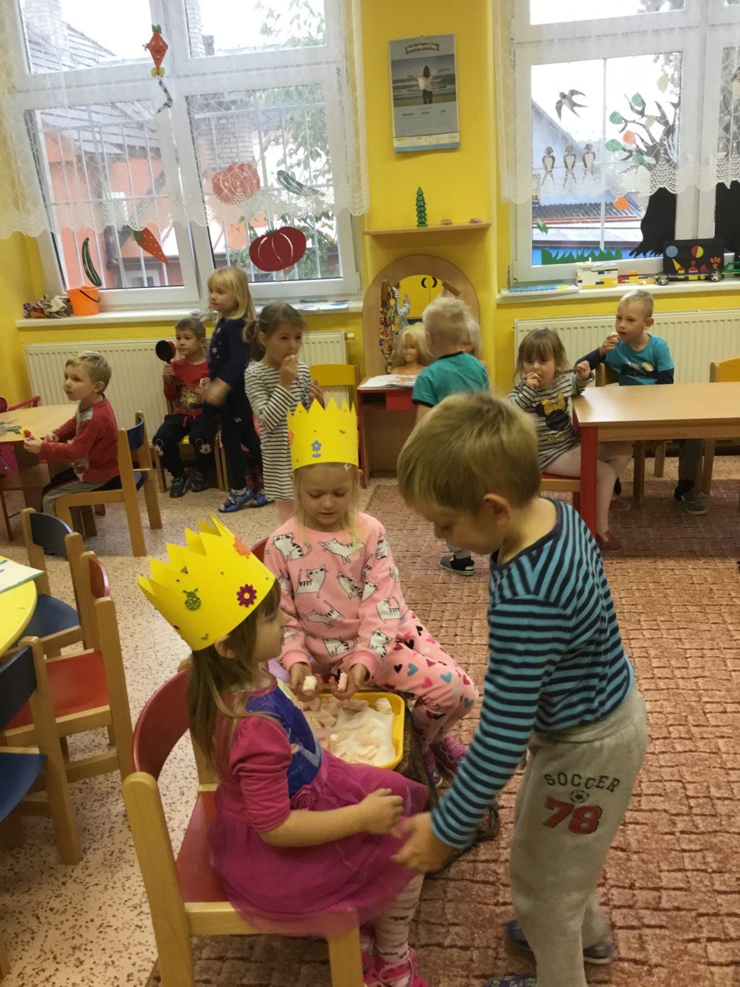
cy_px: 494
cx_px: 370
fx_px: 884
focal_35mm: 31
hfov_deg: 45.4
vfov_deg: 58.4
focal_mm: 3.3
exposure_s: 1/33
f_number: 2.4
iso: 100
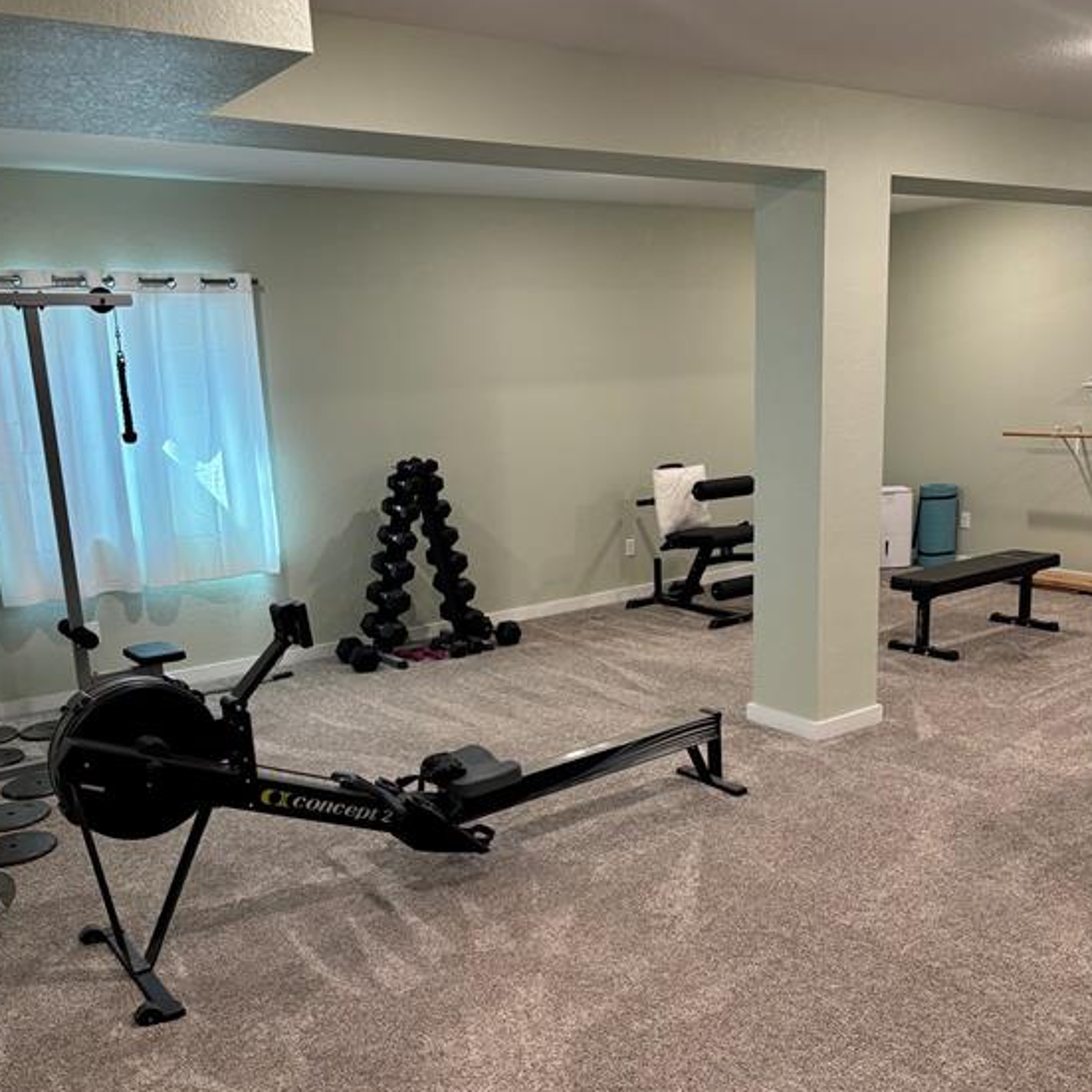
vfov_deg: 51.0
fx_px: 1142
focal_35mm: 32
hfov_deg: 51.1
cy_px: 610
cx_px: 542
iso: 200
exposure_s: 1/60
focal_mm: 5.96
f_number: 1.6
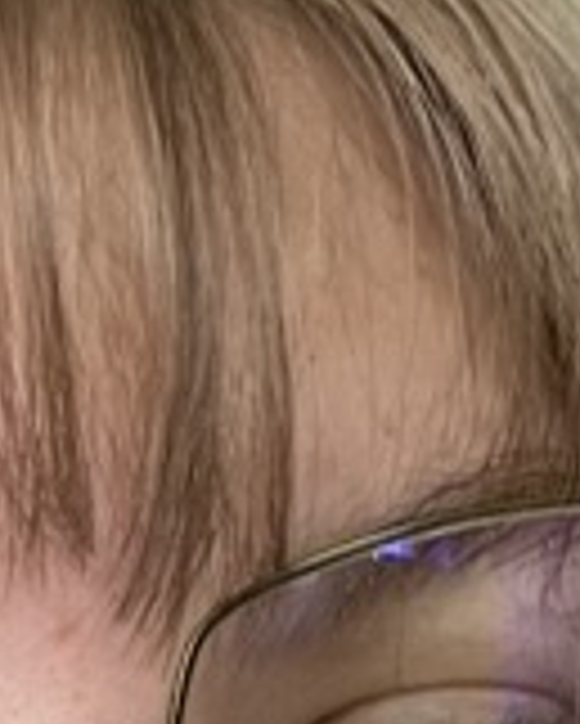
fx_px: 3987
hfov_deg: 8.3
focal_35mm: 186
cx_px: -18
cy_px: 1399
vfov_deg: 9.7
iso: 125
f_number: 2.2
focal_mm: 2.71
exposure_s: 1/60
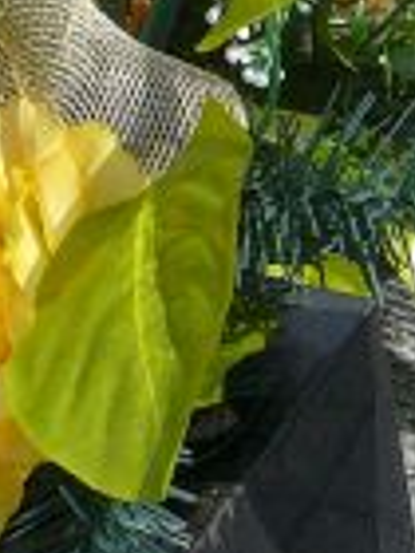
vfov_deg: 11.6
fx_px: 2558
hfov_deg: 9.0
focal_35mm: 160
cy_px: -399
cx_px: 644
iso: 80
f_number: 5
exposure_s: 1/640
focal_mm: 5.2
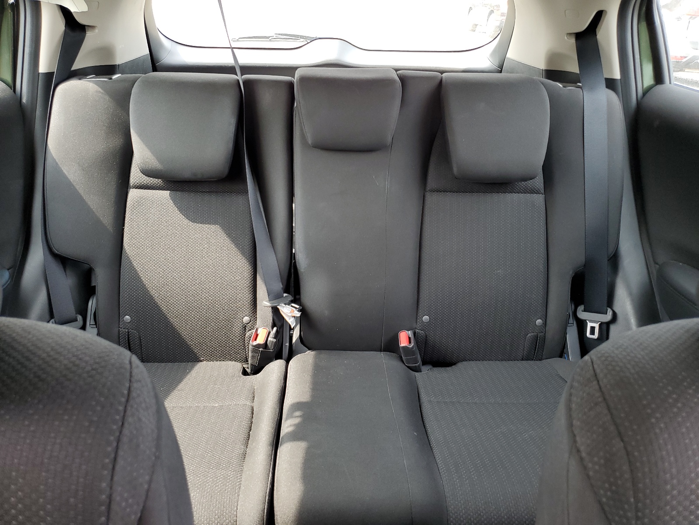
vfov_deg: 53.1
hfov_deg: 67.3
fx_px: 525
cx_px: 350
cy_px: 262
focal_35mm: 26
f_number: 1.5
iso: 58
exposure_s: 1/120
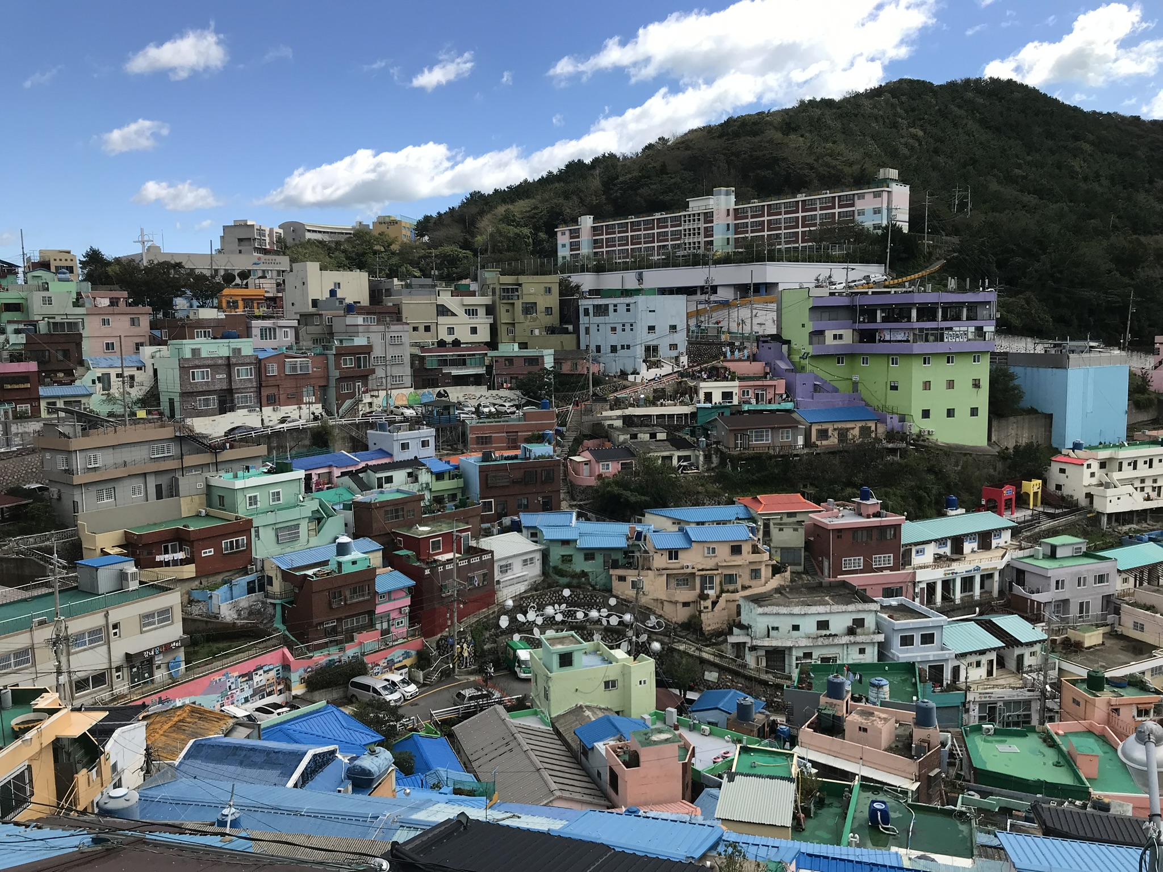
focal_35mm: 28
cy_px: 436
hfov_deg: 63.4
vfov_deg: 49.7
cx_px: 582
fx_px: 941
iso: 20
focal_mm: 3.99
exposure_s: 1/2037
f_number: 1.8
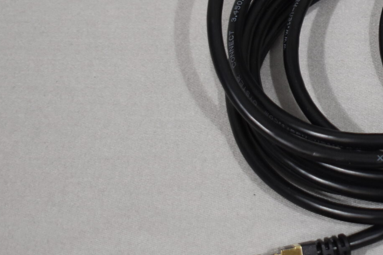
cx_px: 468
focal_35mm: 142
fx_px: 1511
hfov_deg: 14.0
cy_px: 71
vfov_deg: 9.7
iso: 800
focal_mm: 34
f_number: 4.5
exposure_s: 1/200
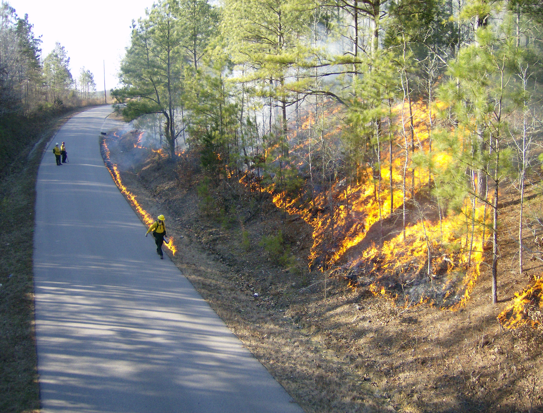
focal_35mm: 36
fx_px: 567
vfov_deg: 40.0
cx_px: 272
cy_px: 206
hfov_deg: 51.1
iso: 100
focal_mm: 6
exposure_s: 1/255
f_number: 2.8
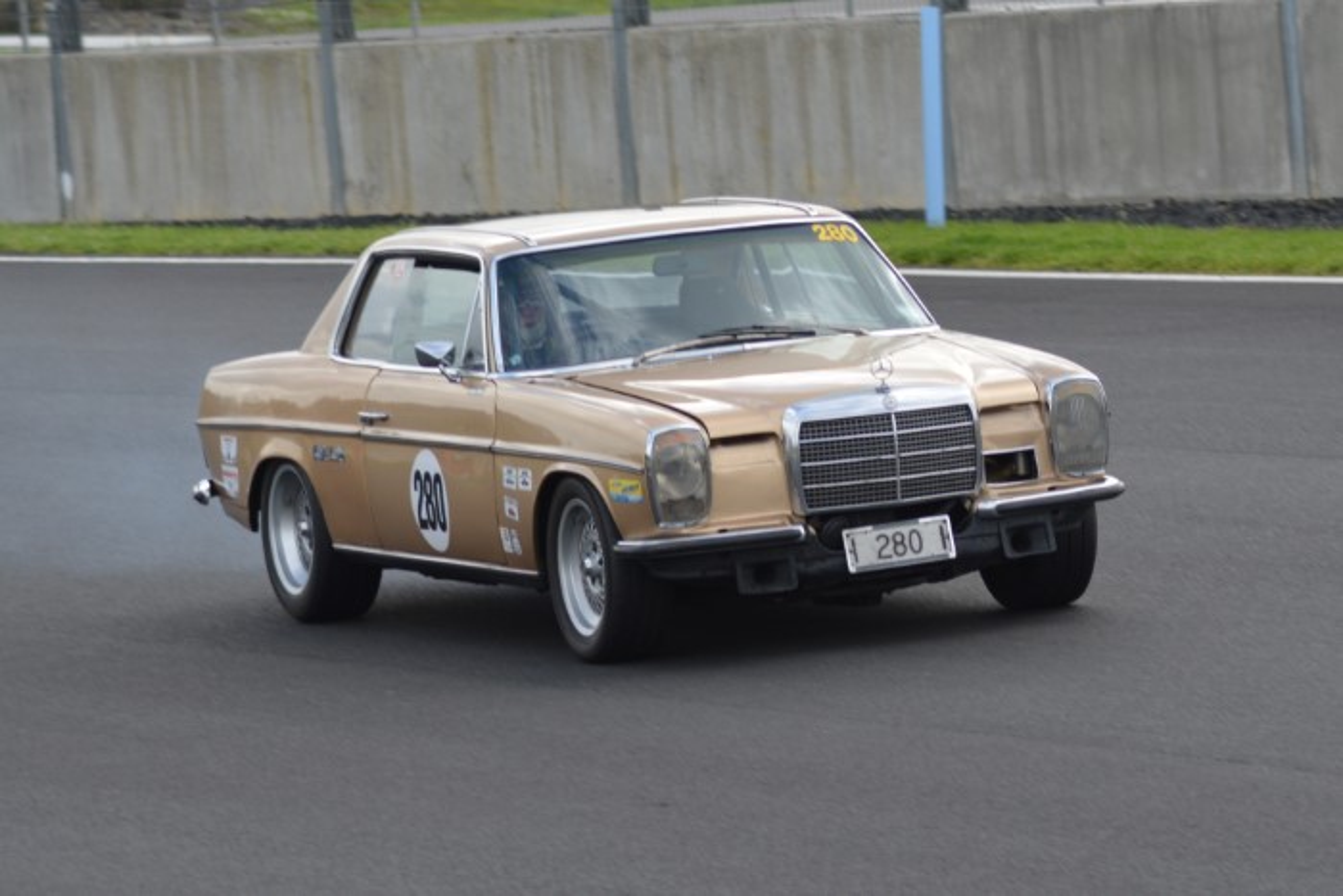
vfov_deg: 5.4
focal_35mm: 255
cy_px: 448
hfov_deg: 8.1
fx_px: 9514
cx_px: 672
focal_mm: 170
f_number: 5
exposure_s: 1/1000
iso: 400
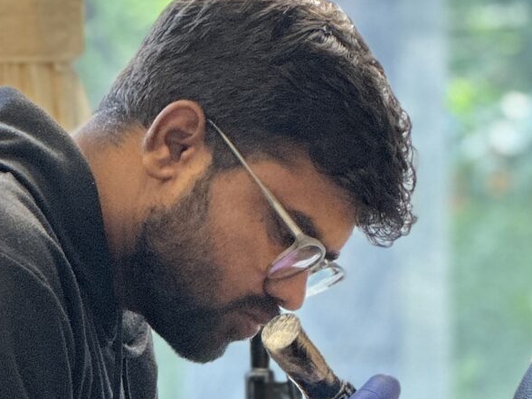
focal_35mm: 134
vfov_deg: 11.1
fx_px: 2059
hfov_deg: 14.7
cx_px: 224
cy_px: 238
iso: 160
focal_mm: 9
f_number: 2.8
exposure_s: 1/100
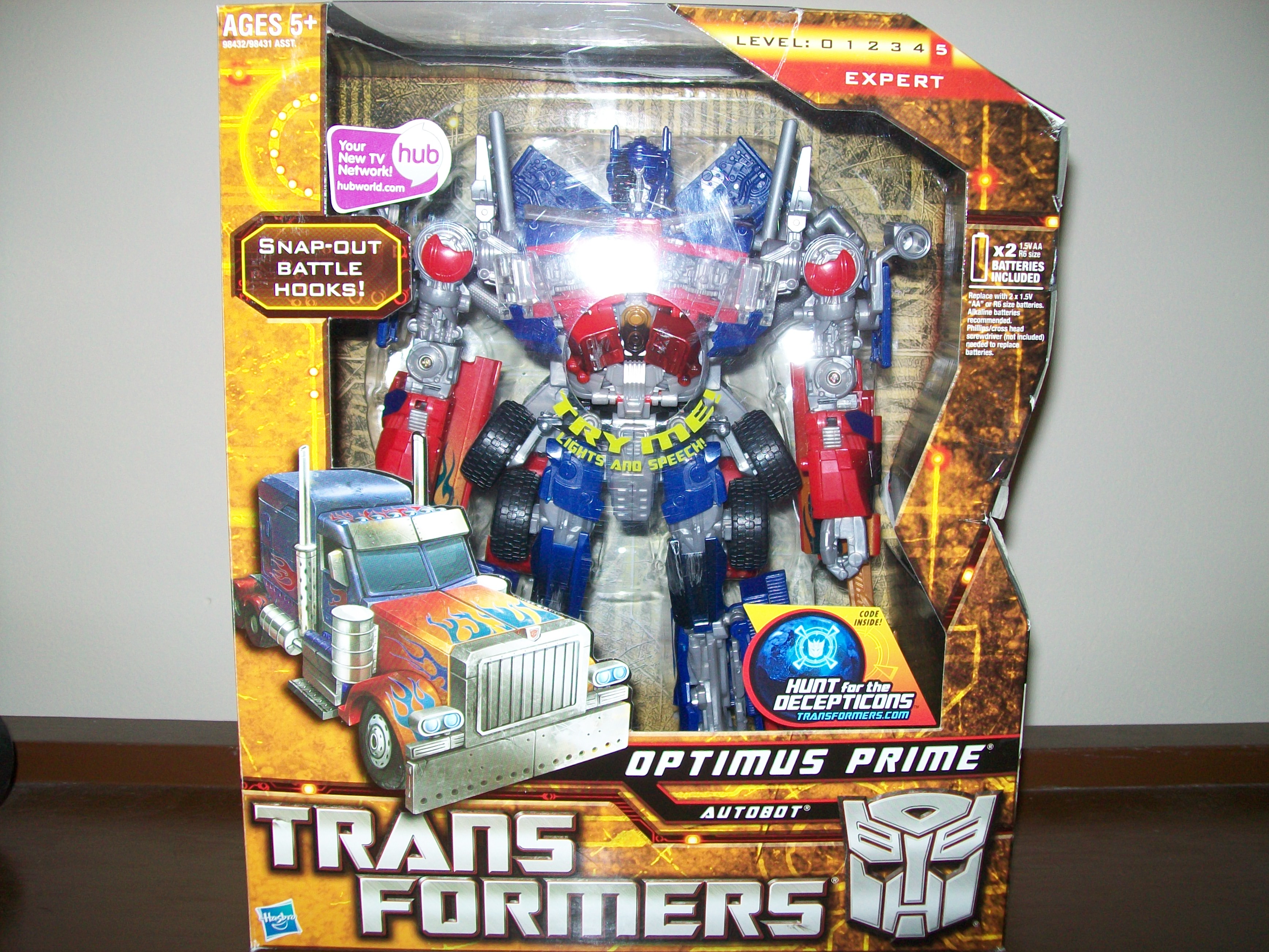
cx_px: 634
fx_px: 1320
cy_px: 476
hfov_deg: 51.4
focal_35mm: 36
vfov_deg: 39.7
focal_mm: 6
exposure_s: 1/60
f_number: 2.7
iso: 64
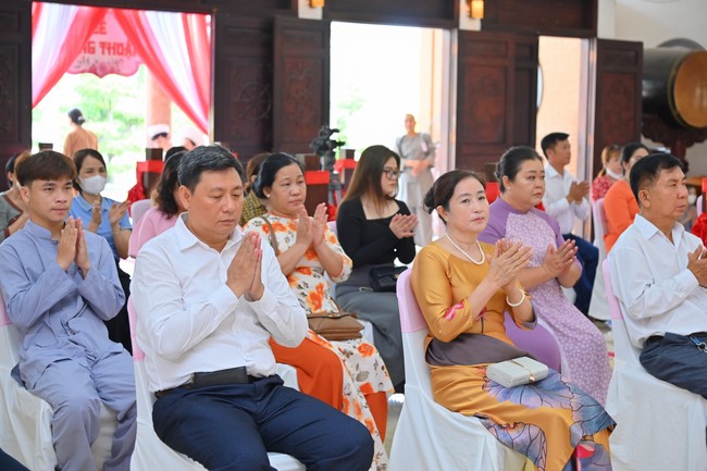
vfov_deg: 20.6
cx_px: 354
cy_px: 236
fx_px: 1296
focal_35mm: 66
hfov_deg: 30.5
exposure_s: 1/125
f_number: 4.5
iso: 1000
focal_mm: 66
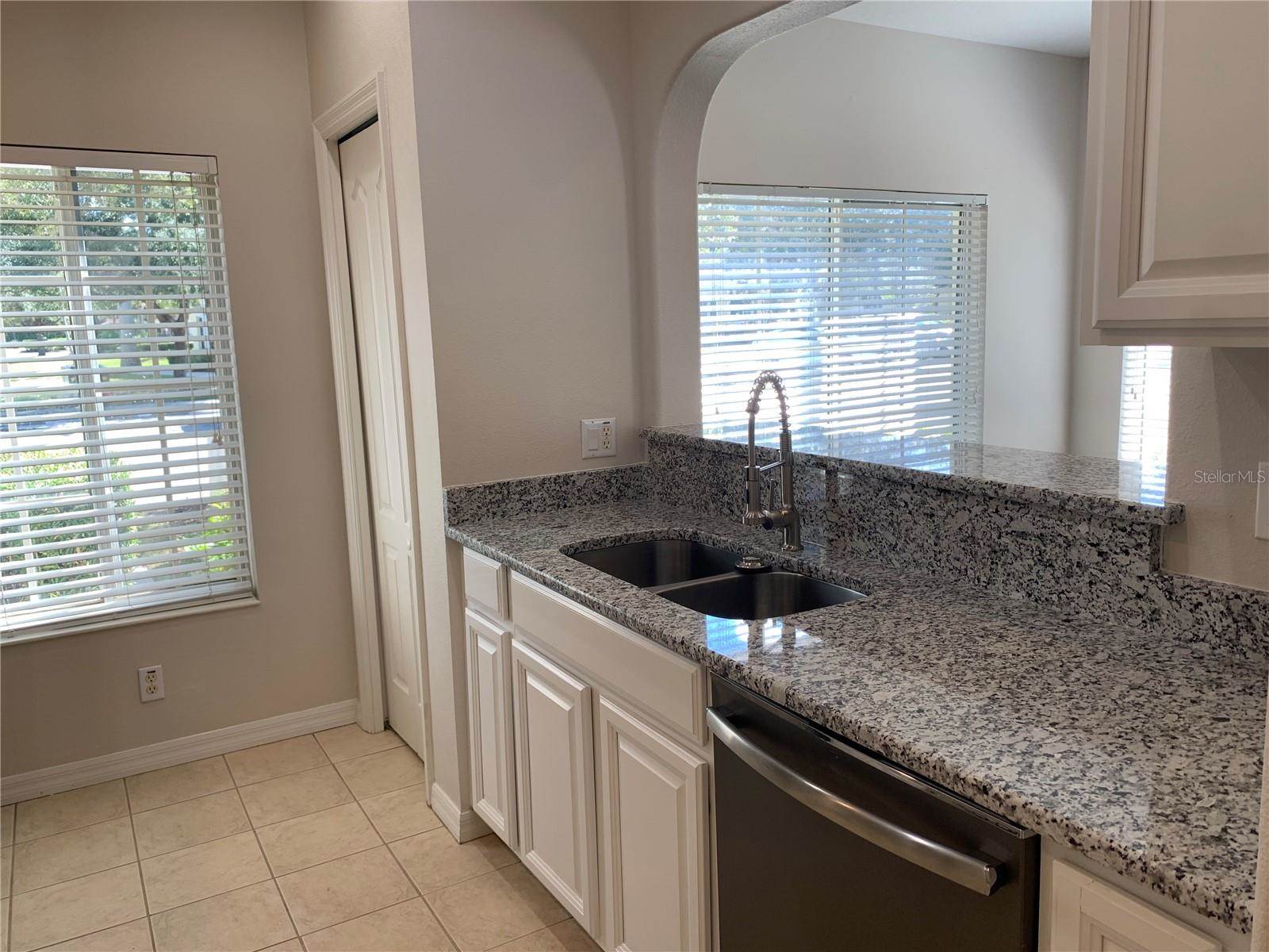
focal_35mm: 26
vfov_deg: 53.1
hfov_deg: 67.3
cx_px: 634
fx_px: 953
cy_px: 476
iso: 40
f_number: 1.8
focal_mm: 4.25
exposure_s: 1/120
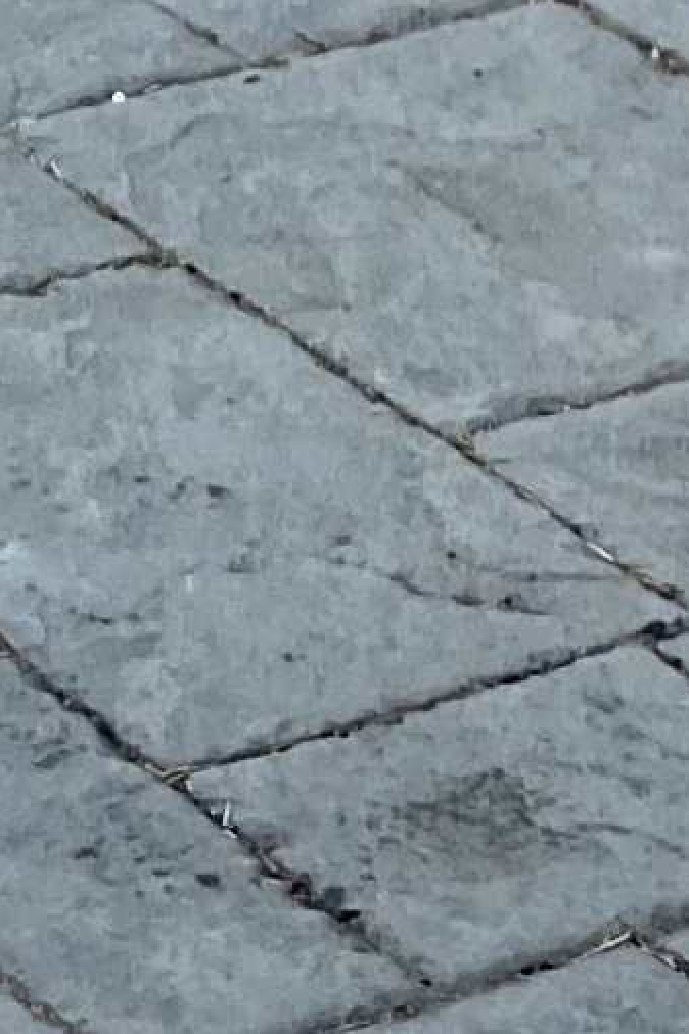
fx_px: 6664
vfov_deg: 8.8
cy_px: 907
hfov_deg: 5.9
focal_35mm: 232
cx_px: -280
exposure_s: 1/121
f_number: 1.8
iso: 64
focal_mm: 3.99
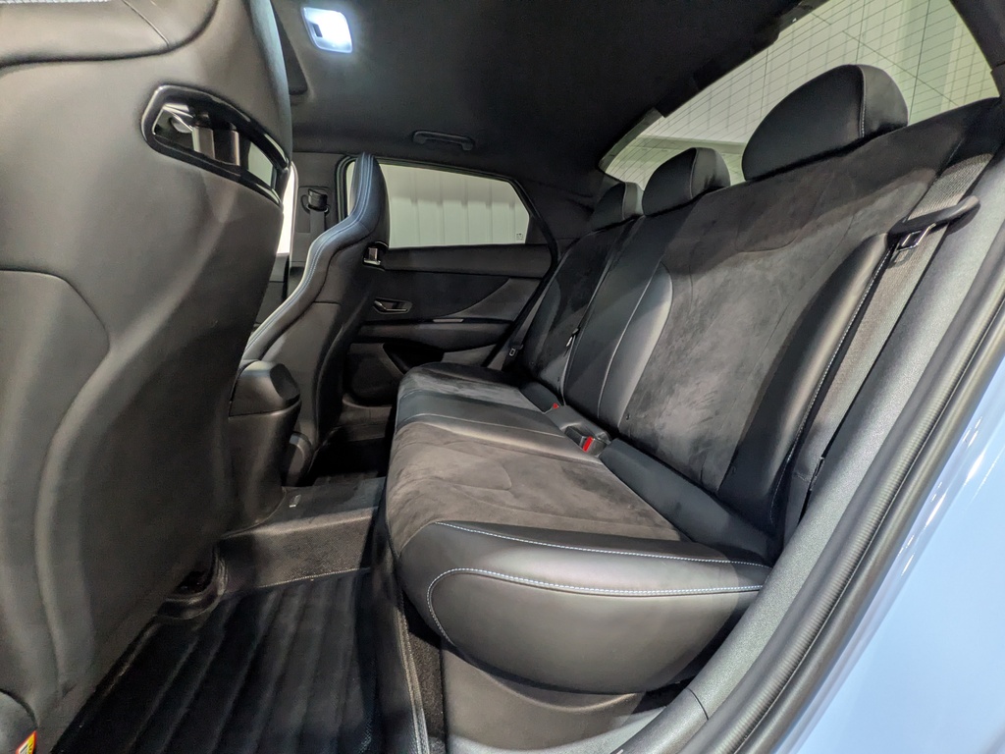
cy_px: 377
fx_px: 406
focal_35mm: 14
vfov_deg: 85.7
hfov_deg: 102.1
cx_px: 502
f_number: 2.2
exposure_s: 1/25
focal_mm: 1.83
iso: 102
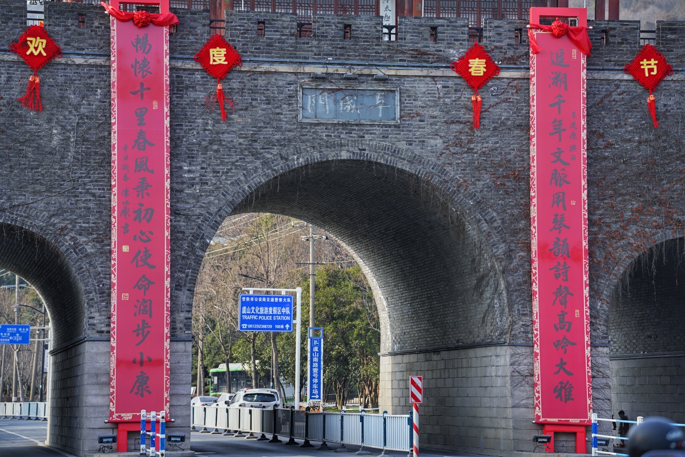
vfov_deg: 10.7
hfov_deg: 16.0
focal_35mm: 128
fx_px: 2435
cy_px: 228
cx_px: 342
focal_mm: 128
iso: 100
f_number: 4
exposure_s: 1/200
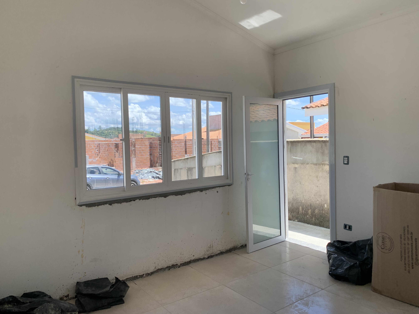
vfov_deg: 53.1
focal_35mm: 26
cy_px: 157
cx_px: 210
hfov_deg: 67.3
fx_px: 315
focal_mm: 4.25
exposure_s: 1/623
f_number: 1.8
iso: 25
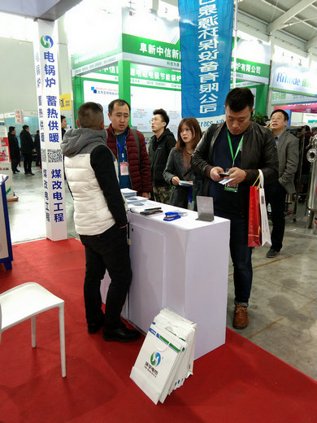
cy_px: 212
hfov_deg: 45.4
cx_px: 158
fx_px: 379
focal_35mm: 31
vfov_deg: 58.4
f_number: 2.2
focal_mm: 3.69
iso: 200
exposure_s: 1/50
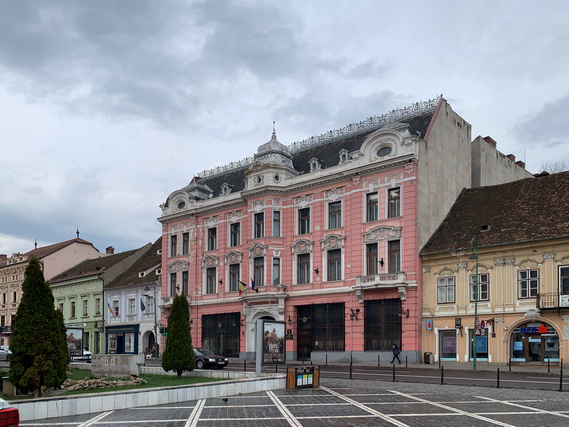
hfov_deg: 67.3
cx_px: 284
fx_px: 427
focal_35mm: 26
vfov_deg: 53.1
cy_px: 214
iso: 25
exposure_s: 1/1779
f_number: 1.8
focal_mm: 4.25
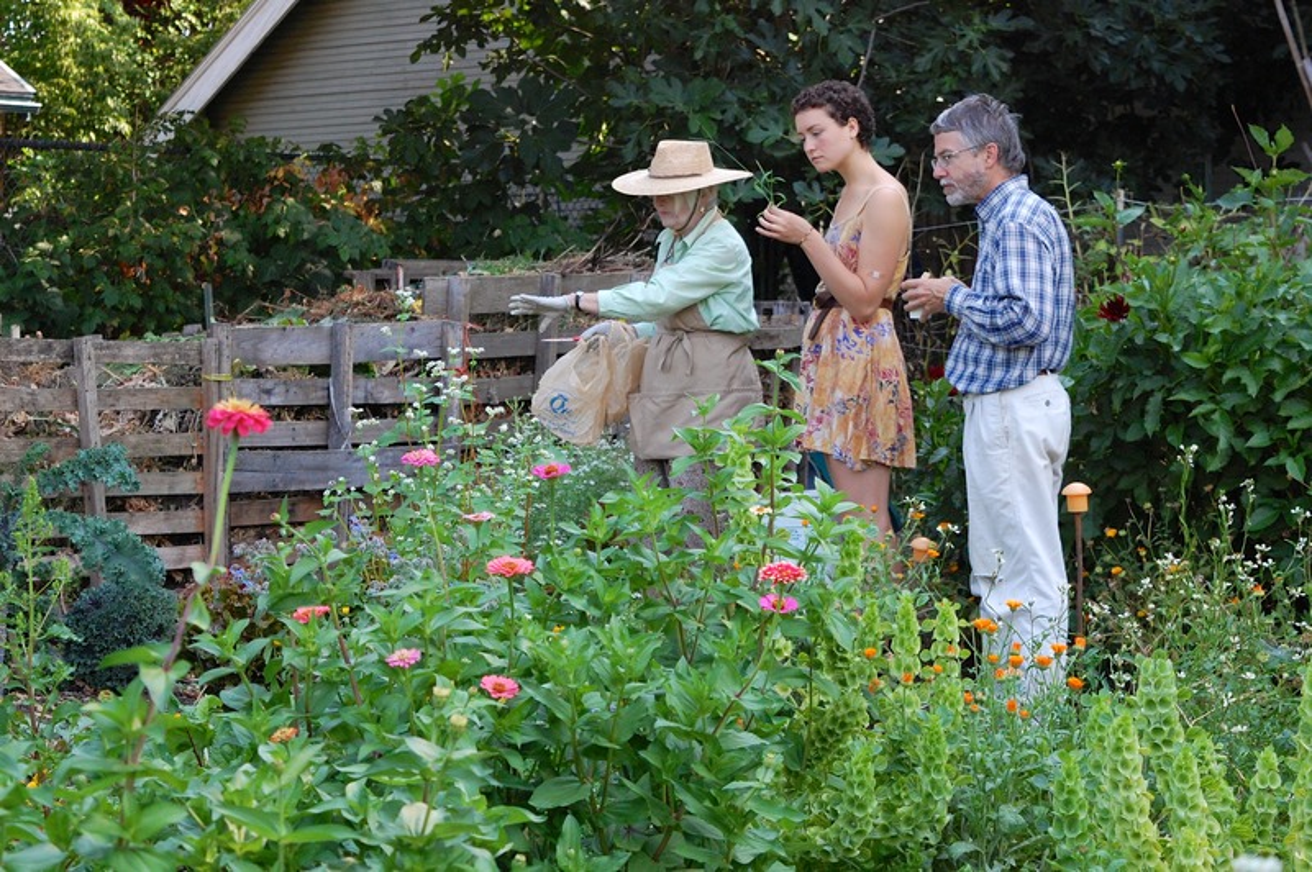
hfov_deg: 26.0
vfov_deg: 17.5
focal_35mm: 78
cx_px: 656
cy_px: 436
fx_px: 2840
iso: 800
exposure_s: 1/500
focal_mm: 52
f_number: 5.6
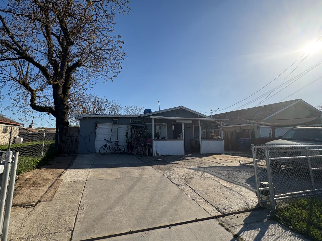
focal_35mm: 16
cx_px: 141
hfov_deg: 94.0
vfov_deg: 78.0
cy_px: 112
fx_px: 149
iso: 50
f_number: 2.2
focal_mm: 2.22
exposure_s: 1/2342
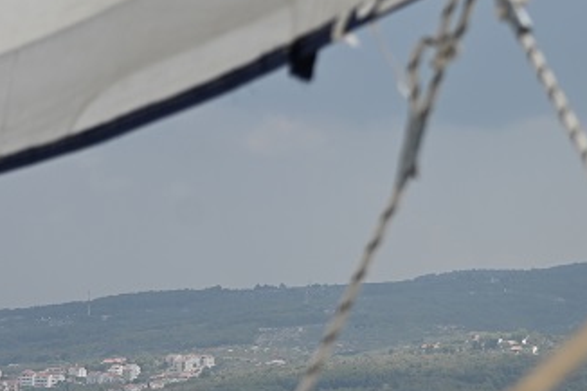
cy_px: 394
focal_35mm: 215
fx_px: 3504
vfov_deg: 6.4
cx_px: 25
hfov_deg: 9.5
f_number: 4.5
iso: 100
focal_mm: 70
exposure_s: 1/1000
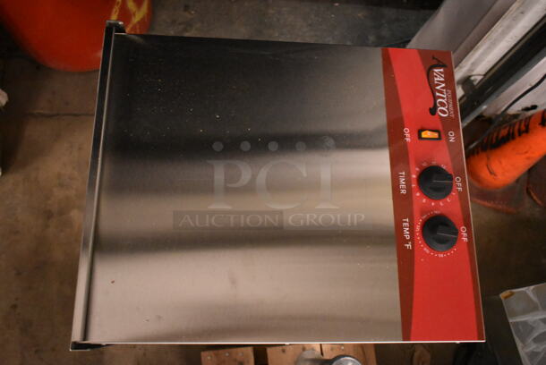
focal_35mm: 32
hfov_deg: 59.4
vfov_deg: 41.8
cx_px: 273
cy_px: 182
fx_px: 478
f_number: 3.8
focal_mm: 21
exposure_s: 1/125
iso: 5600
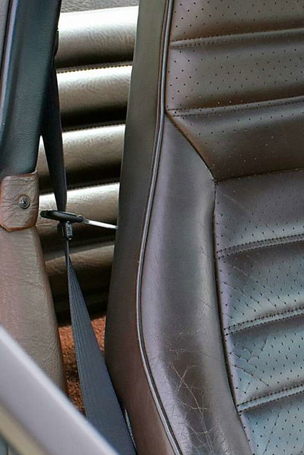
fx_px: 1660
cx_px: 291
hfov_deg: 10.4
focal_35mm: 131
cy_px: 353
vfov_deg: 15.5
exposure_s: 1/400
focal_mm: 35
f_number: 8
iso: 800
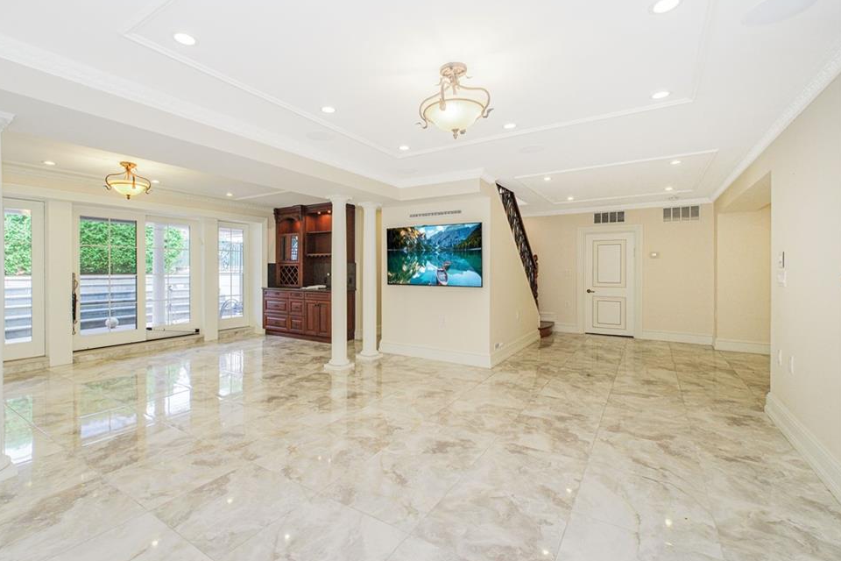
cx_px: 397
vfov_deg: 73.7
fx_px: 374
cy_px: 277
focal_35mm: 16
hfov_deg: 96.6
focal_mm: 10
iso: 640
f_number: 8
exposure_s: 1/60
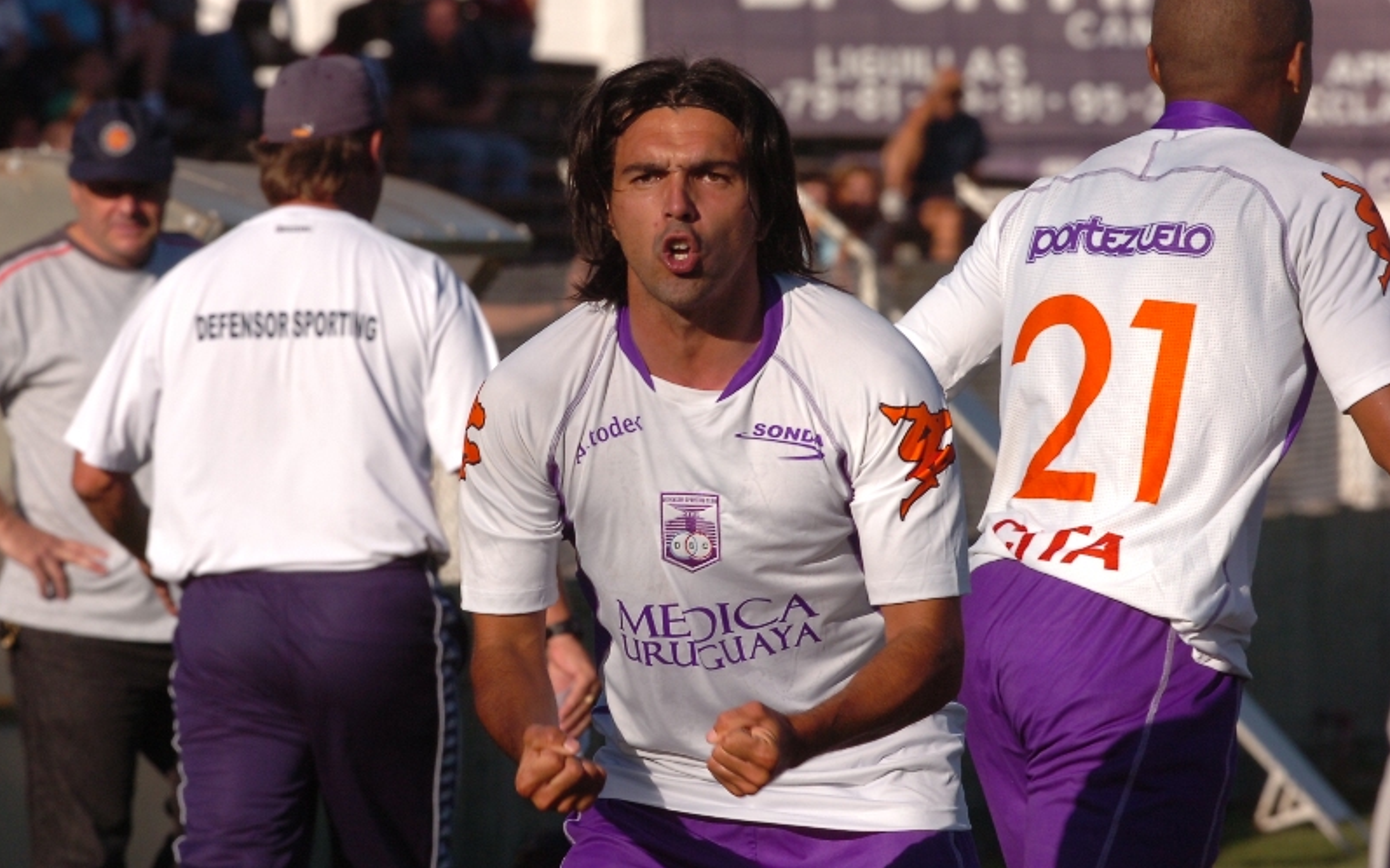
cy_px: 423
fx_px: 17424
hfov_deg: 4.6
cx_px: 696
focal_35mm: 460
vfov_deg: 2.9
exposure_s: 1/640
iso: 500
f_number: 16
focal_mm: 300
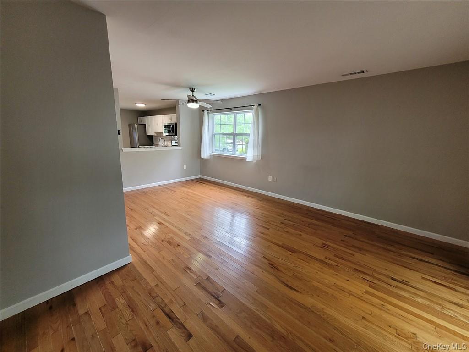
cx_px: 234
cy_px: 176
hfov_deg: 106.2
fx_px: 176
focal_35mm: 13
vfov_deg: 89.9
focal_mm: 1.74
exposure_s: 1/60
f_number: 2.2
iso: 200
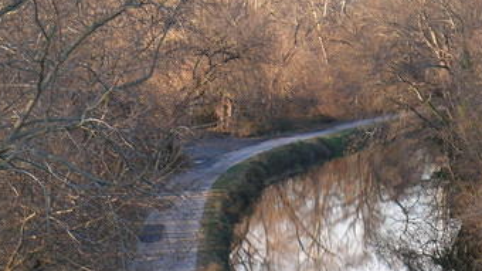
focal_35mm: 238
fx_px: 3041
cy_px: 219
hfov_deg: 9.0
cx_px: 431
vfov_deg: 5.1
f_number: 5.2
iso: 50
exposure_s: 1/60.3
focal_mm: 24
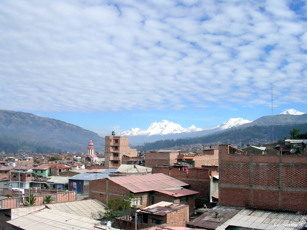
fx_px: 337
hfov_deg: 49.0
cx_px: 154
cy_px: 115
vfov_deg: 37.7
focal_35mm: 38
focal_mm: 5.8
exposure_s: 1/332
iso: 100
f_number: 5.6
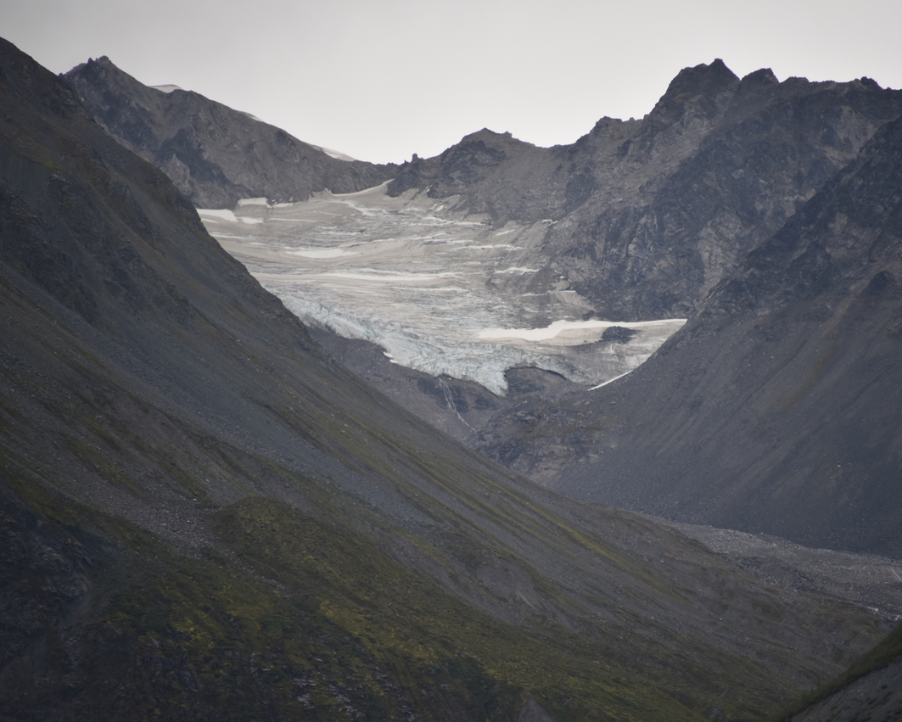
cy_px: 361
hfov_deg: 5.7
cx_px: 507
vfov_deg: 4.6
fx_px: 9052
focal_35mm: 339
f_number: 5.6
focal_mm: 300
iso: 400
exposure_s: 1/640
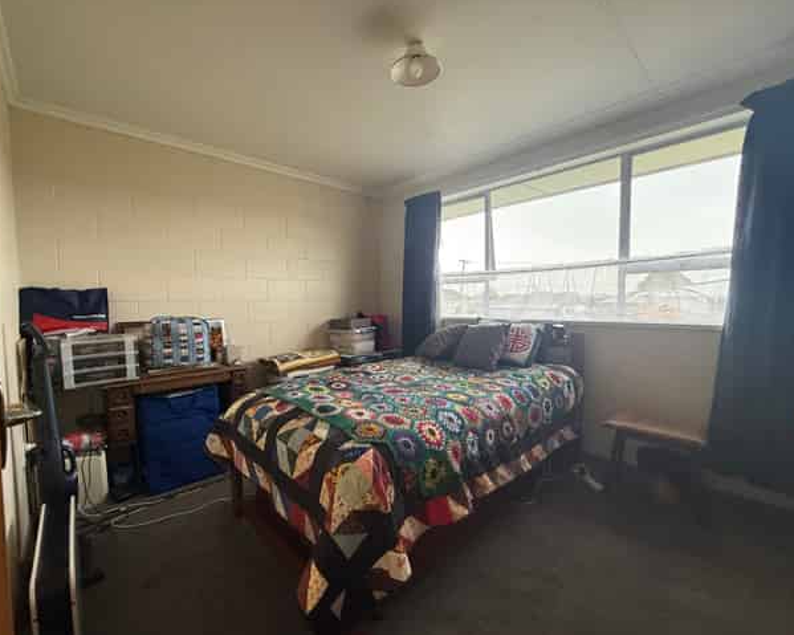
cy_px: 321
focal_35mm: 15
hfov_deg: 96.7
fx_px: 352
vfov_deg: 84.0
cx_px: 374
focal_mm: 2.22
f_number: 2.2
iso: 320
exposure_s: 1/99
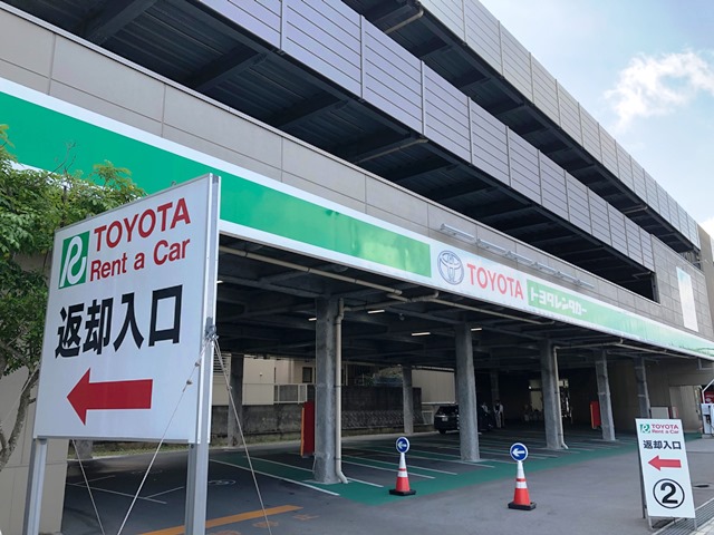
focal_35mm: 28
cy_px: 268
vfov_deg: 49.7
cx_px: 357
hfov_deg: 63.4
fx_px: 578
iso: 20
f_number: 1.8
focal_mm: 3.99
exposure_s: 1/355
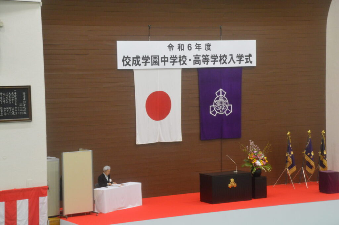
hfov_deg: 20.9
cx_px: 170
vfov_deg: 14.0
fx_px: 917
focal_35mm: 98
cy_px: 112
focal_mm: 65
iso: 1400
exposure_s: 1/60
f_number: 5.3
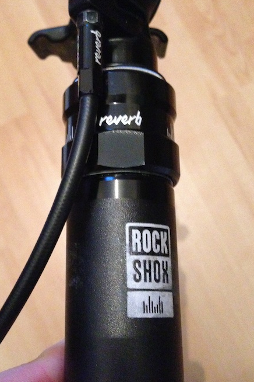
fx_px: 444
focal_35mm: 42
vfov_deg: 46.4
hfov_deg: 31.8
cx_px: 97
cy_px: 187
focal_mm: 4.12
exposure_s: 1/15
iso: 800
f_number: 2.4
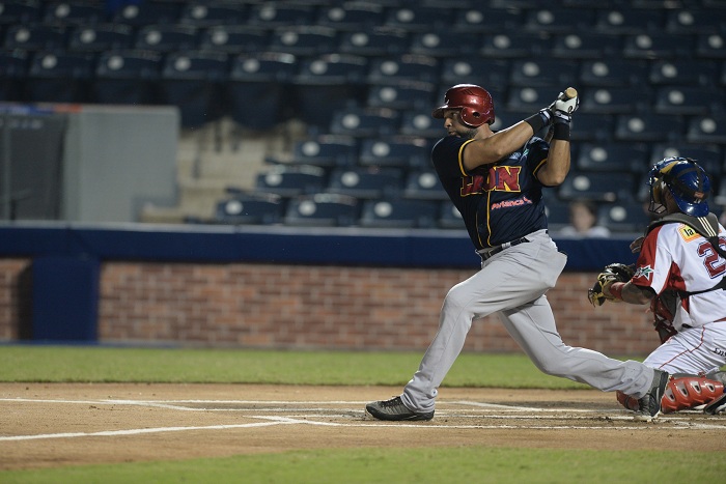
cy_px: 242
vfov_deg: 3.4
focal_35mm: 400
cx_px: 363
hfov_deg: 5.2
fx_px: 8068
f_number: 4
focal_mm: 400
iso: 2500
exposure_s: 1/800
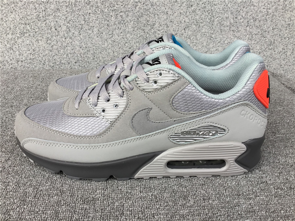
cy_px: 110
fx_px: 264
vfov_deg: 45.4
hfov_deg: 58.4
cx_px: 148
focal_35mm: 31
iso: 25
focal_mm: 3.3
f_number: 2.4
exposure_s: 1/108
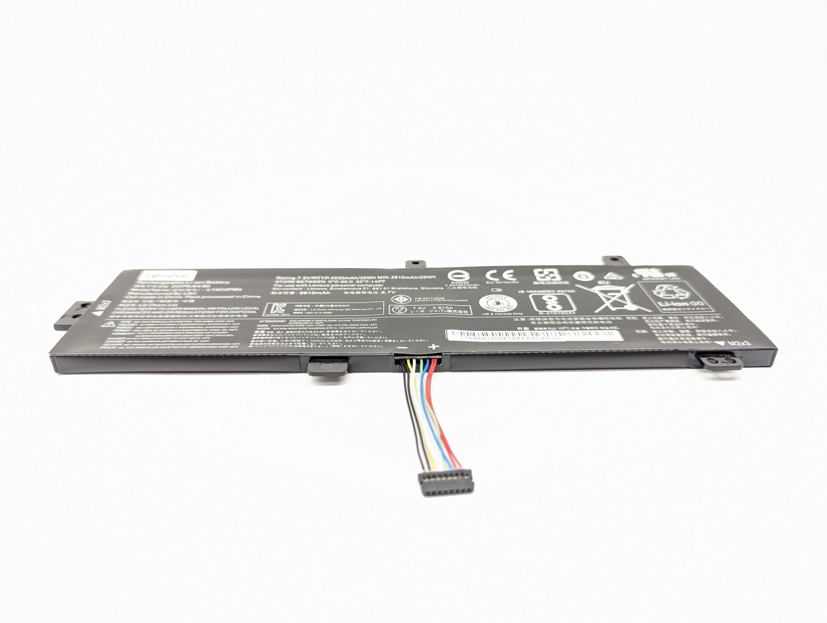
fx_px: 574
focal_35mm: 24
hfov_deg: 71.5
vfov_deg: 56.9
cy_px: 312
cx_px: 414
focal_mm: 6.81
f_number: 1.85
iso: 194
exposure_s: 1/90
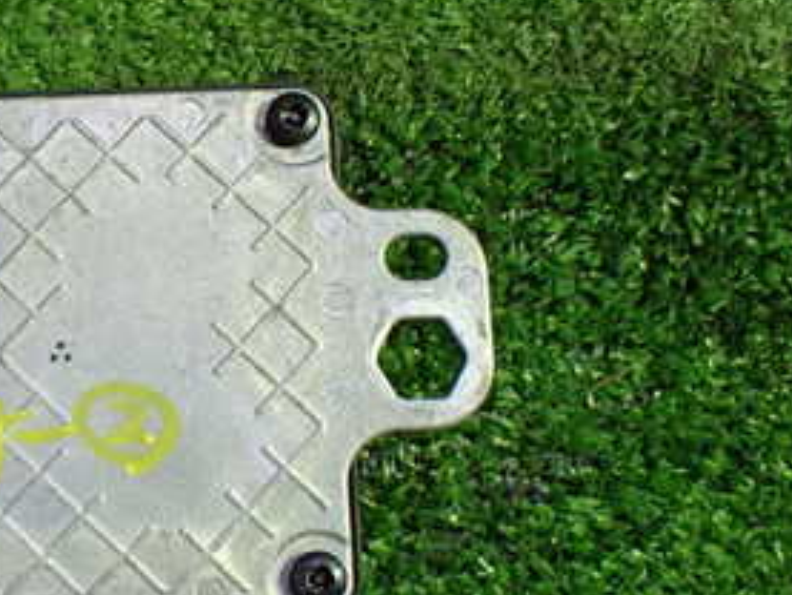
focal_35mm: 65
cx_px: 37
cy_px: 326
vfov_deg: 22.6
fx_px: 1488
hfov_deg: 28.3
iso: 800
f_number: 2.3
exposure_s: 1/50
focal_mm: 5.4
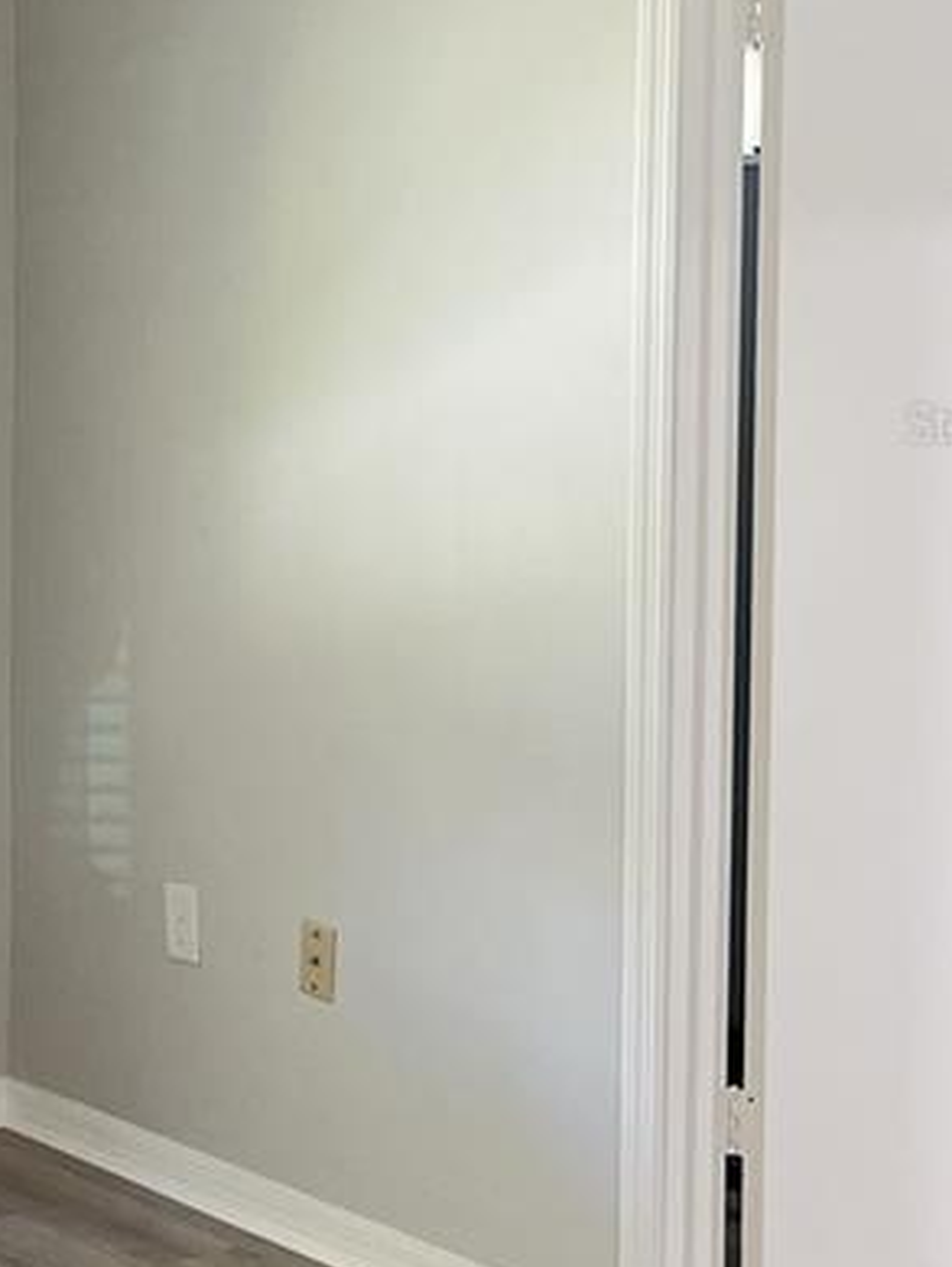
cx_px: -325
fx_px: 2930
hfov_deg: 17.2
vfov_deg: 24.3
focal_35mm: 80
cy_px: 422
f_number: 1.6
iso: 250
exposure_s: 1/60
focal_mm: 5.1
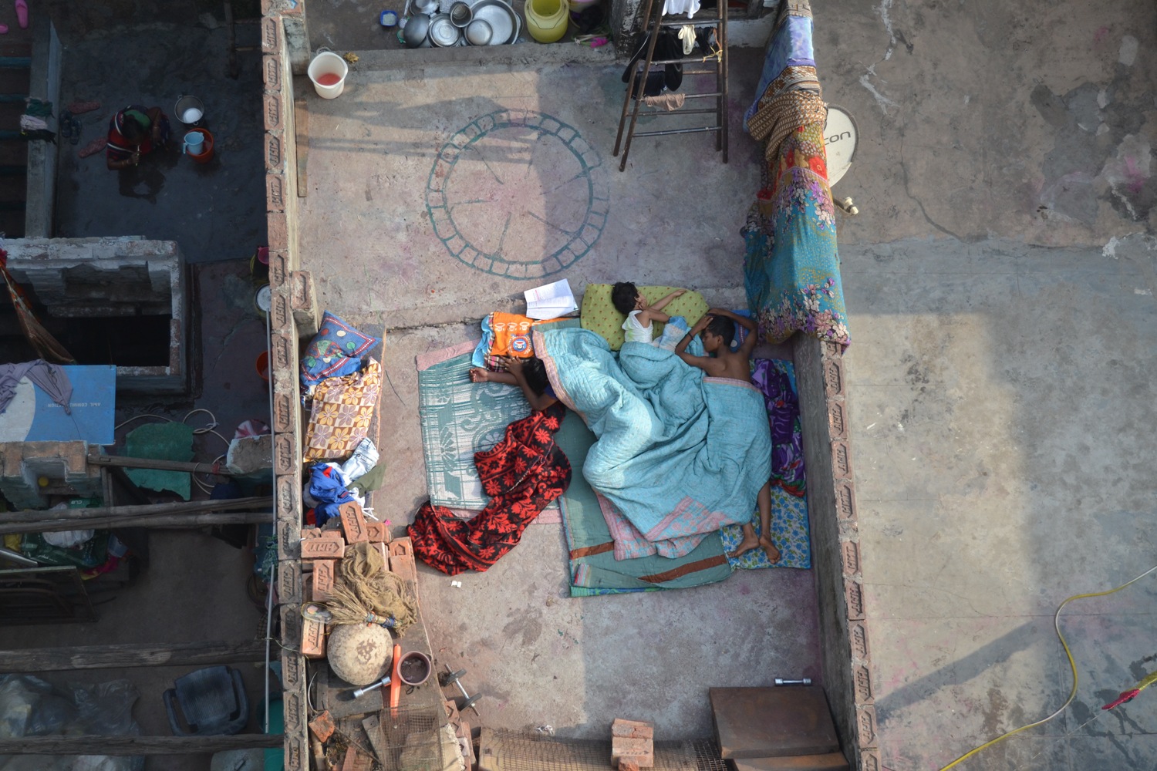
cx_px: 578
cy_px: 386
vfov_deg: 21.6
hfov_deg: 31.9
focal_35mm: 63
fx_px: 2025
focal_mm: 42
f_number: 5
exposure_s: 1/800
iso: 400
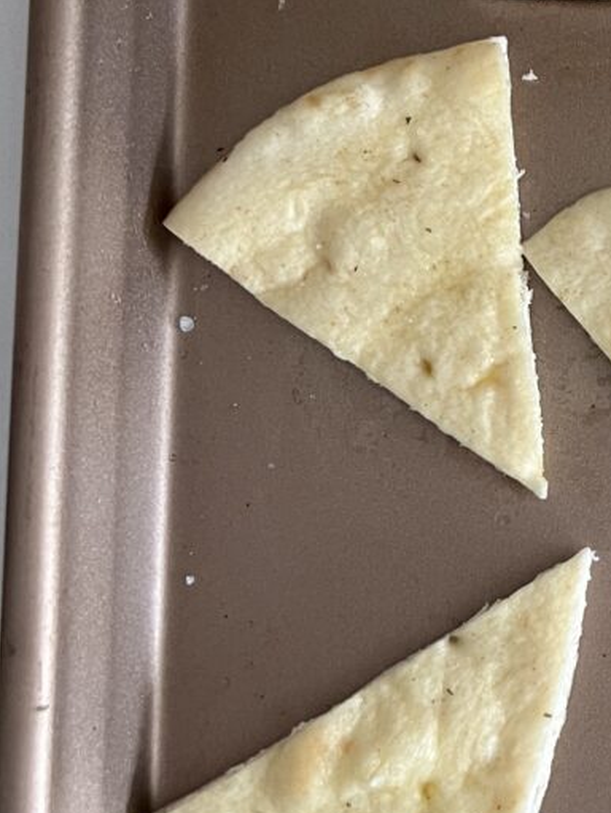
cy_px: 339
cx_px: 714
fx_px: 1434
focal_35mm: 61
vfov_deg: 31.6
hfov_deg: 22.4
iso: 250
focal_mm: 5.7
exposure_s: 1/60
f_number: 1.5
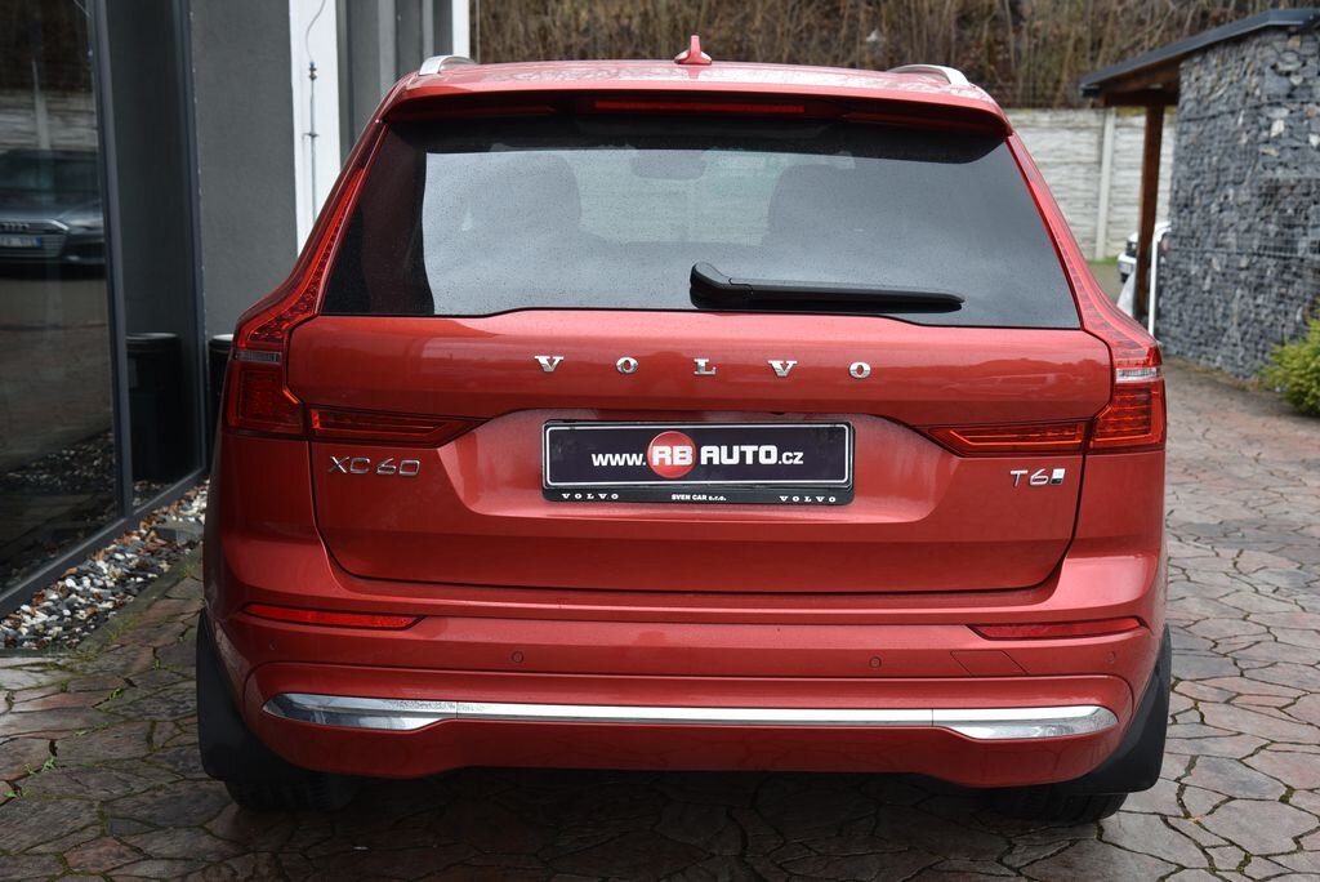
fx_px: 1761
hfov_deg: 41.1
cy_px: 441
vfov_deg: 28.1
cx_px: 660
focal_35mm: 48
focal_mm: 48
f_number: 5.6
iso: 500
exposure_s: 1/125
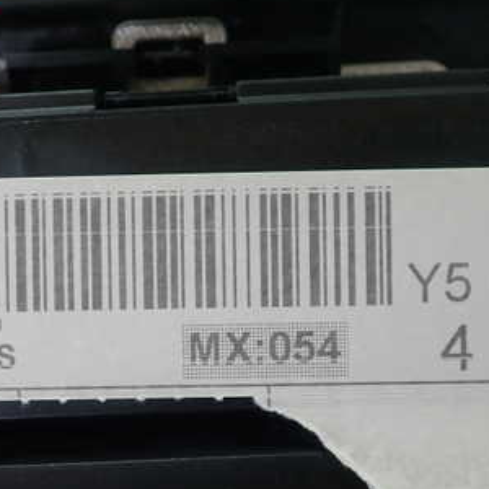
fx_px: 847
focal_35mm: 53
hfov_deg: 32.0
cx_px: 178
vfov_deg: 31.8
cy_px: 342
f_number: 2.3
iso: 125
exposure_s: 1/125
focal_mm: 5.5
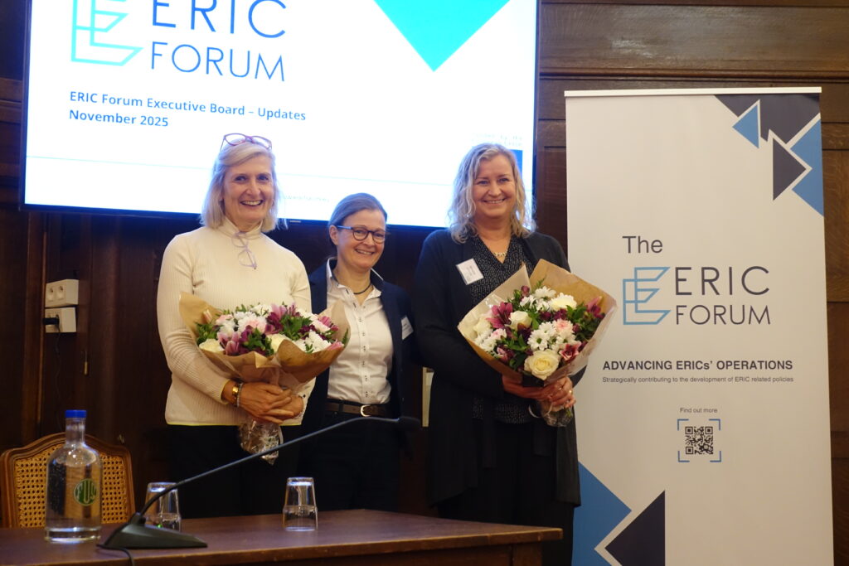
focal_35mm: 57
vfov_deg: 23.8
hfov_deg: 35.0
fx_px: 1344
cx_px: 424
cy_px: 283
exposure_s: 1/60
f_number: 2.8
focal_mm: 21.01
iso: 1000
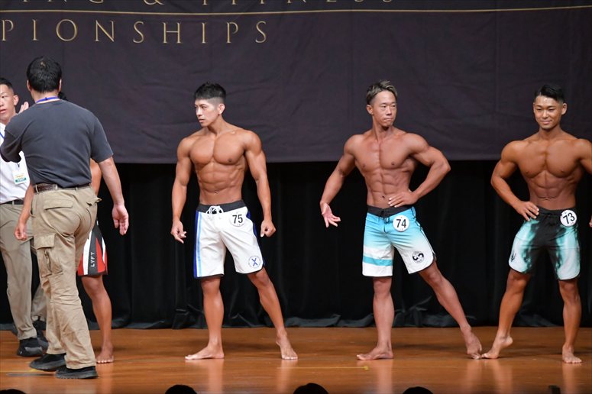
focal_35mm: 240
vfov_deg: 5.7
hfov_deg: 8.6
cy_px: 197
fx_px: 3945
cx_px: 296
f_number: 5.6
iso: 5000
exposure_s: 1/400
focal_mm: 160
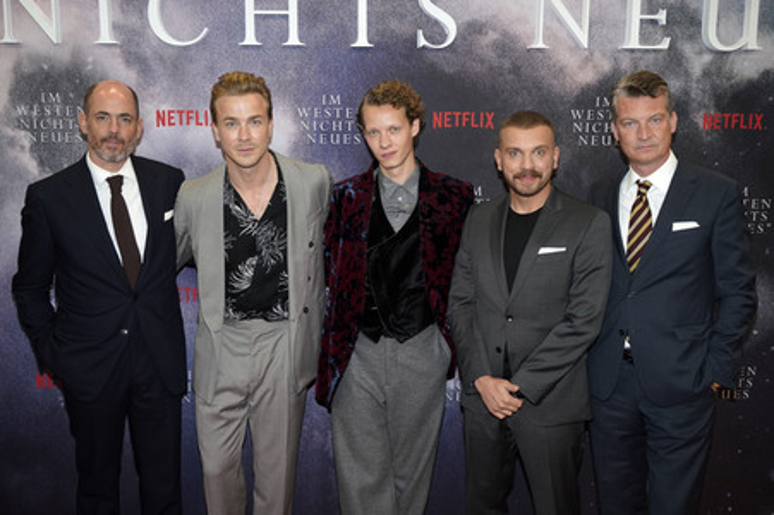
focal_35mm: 39
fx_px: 838
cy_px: 258
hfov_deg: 49.6
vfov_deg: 34.2
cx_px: 387
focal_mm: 39
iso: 640
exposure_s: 1/160
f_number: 5.6
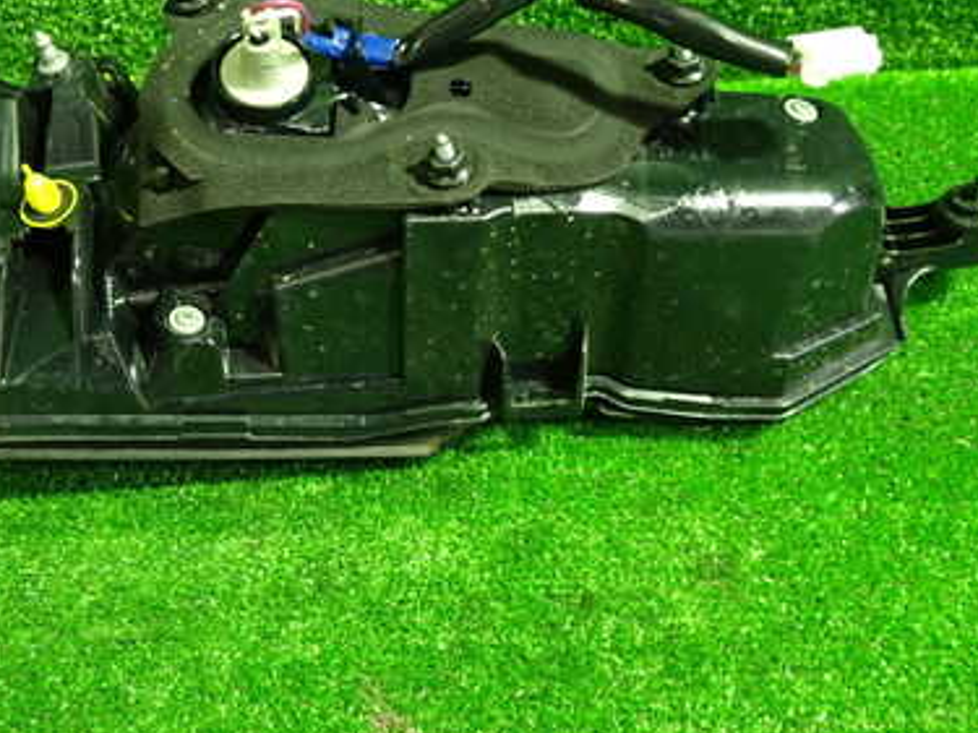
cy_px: 250
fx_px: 1356
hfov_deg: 39.7
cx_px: 459
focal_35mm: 48
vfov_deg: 30.1
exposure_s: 1/30
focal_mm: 5.4
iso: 500
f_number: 2.3
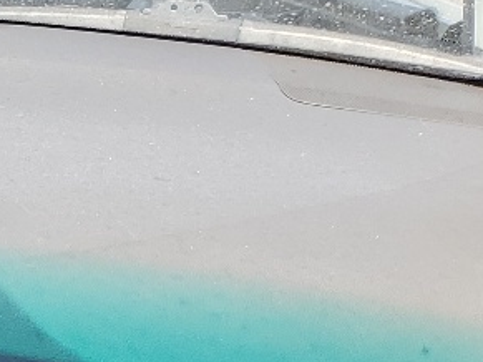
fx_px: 1994
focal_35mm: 143
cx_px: -576
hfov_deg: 11.9
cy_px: 908
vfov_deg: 9.2
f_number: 1.5
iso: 50
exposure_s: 1/417
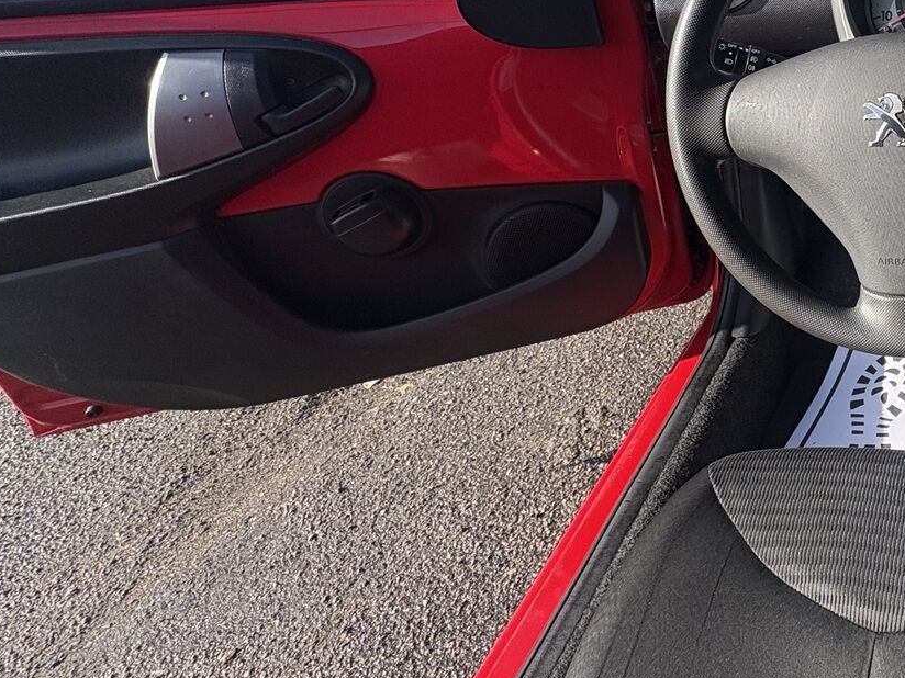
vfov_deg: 47.4
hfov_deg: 50.8
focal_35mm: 29
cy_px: 226
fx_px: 758
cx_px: 888
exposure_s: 1/993
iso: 64
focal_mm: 2.22
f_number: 2.2
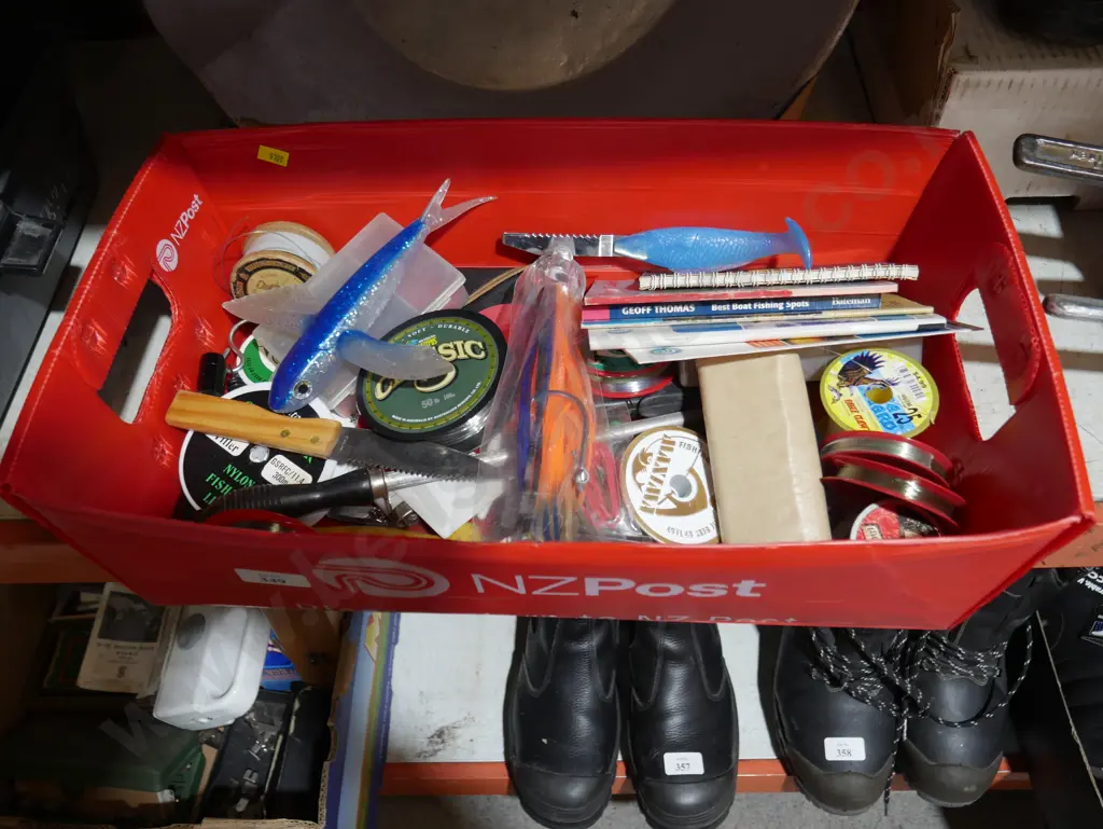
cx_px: 552
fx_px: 956
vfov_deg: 46.8
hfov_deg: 59.9
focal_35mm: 30
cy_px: 414
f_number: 3.6
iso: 400
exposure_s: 1/60
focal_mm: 15
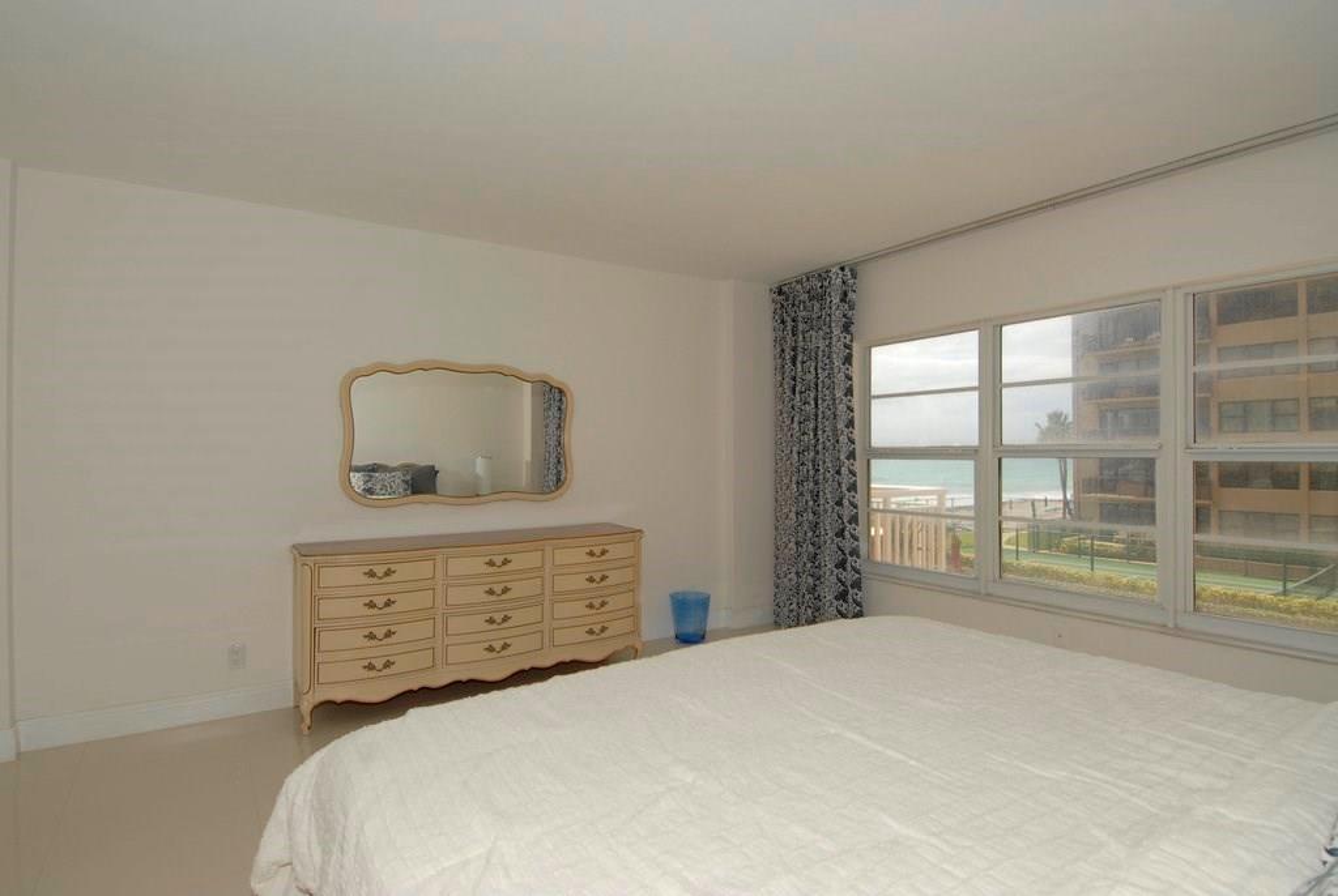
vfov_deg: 67.6
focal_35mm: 18
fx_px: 670
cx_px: 669
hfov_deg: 89.9
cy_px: 448
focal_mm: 12
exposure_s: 1/200
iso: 200
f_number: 7.1
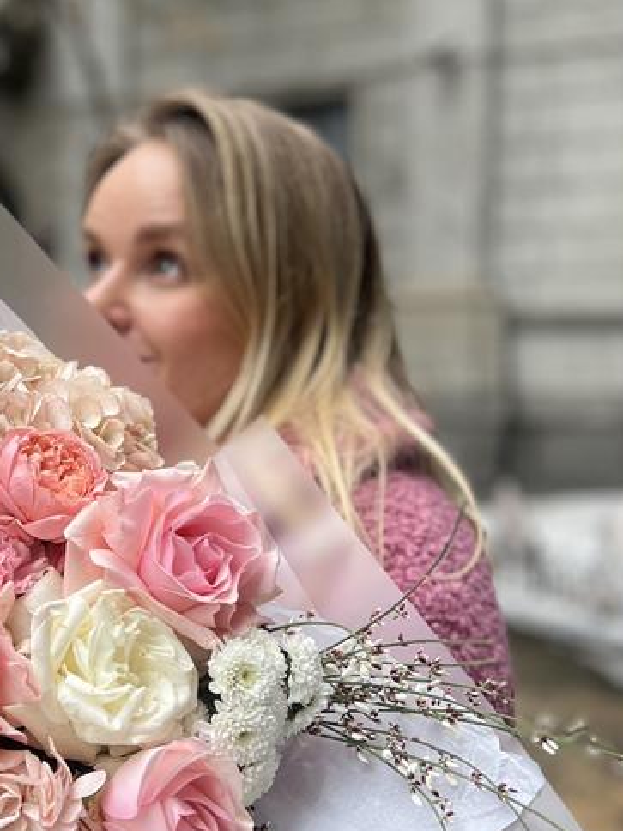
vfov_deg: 34.9
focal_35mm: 55
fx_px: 1320
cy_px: 436
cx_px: 41
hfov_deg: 25.6
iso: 50
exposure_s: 1/331
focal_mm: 5.7
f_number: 1.5
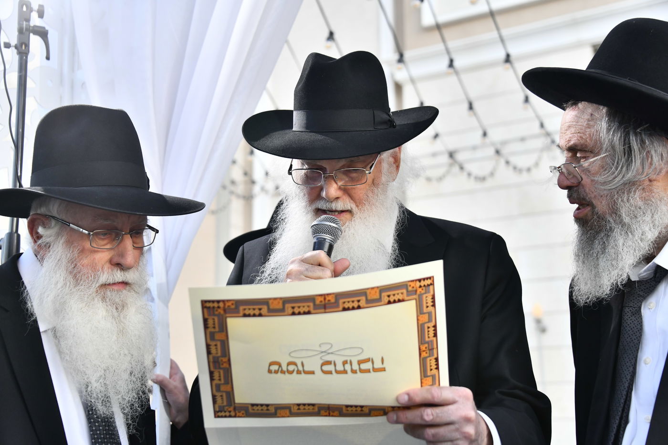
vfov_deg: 24.6
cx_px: 334
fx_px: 1020
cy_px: 222
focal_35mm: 55
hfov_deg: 36.3
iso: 1000
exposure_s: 1/320
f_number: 5
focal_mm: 55
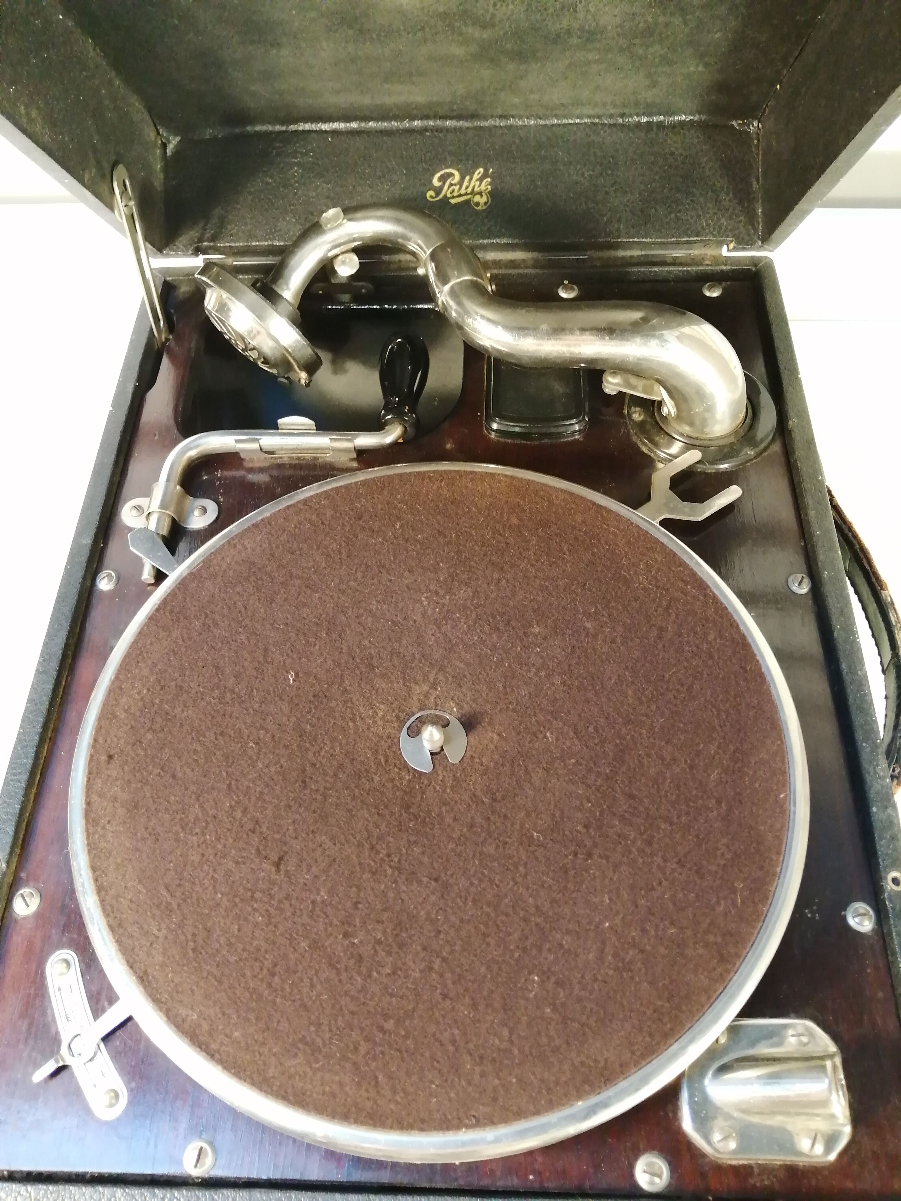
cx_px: 450
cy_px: 600
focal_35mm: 26
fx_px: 902
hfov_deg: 53.1
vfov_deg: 67.3
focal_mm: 3.46
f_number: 1.8
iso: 400
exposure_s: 1/33.3
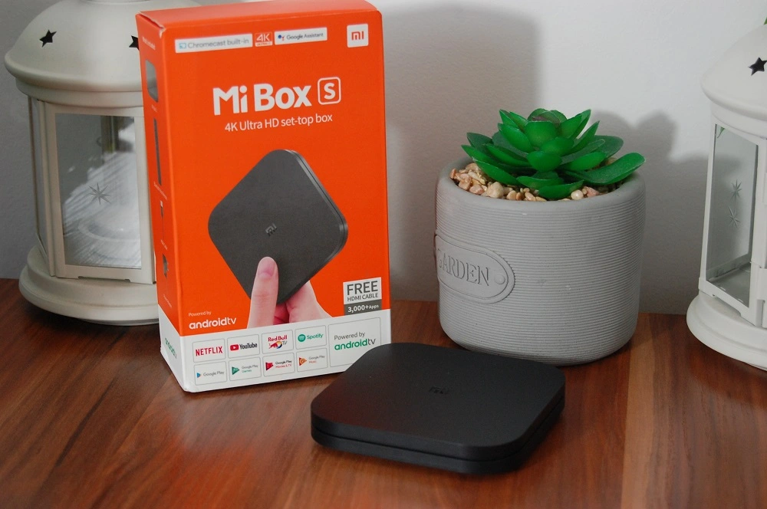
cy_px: 254
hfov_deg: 24.6
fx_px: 1755
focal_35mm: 82
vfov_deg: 16.5
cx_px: 384
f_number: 5.6
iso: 800
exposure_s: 1/20
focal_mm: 55
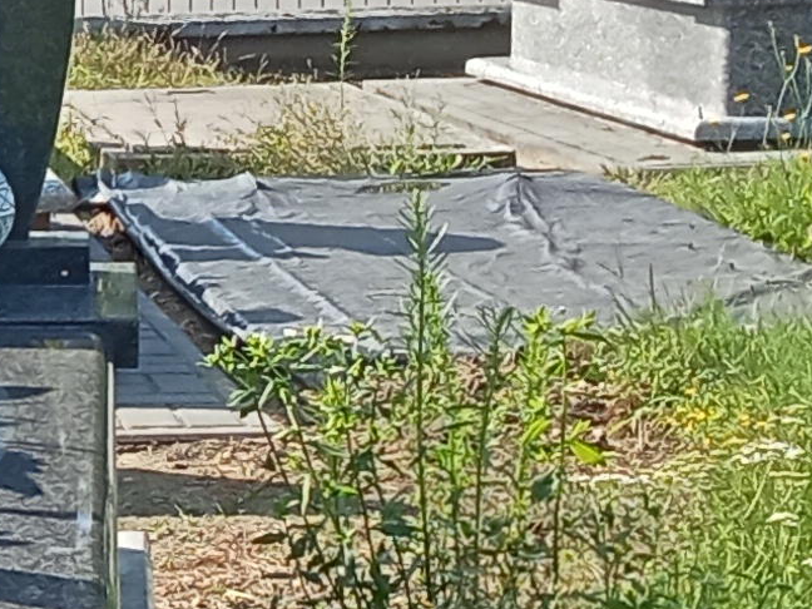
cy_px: 373
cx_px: -599
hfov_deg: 13.2
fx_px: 3190
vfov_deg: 10.9
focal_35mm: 136
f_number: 2
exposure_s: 1/881
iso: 100
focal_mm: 2.79
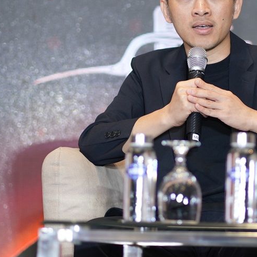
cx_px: 209
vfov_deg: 6.6
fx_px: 2226
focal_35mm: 265
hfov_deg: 6.6
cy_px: 91
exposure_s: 1/125
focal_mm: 85
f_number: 1.8
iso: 320
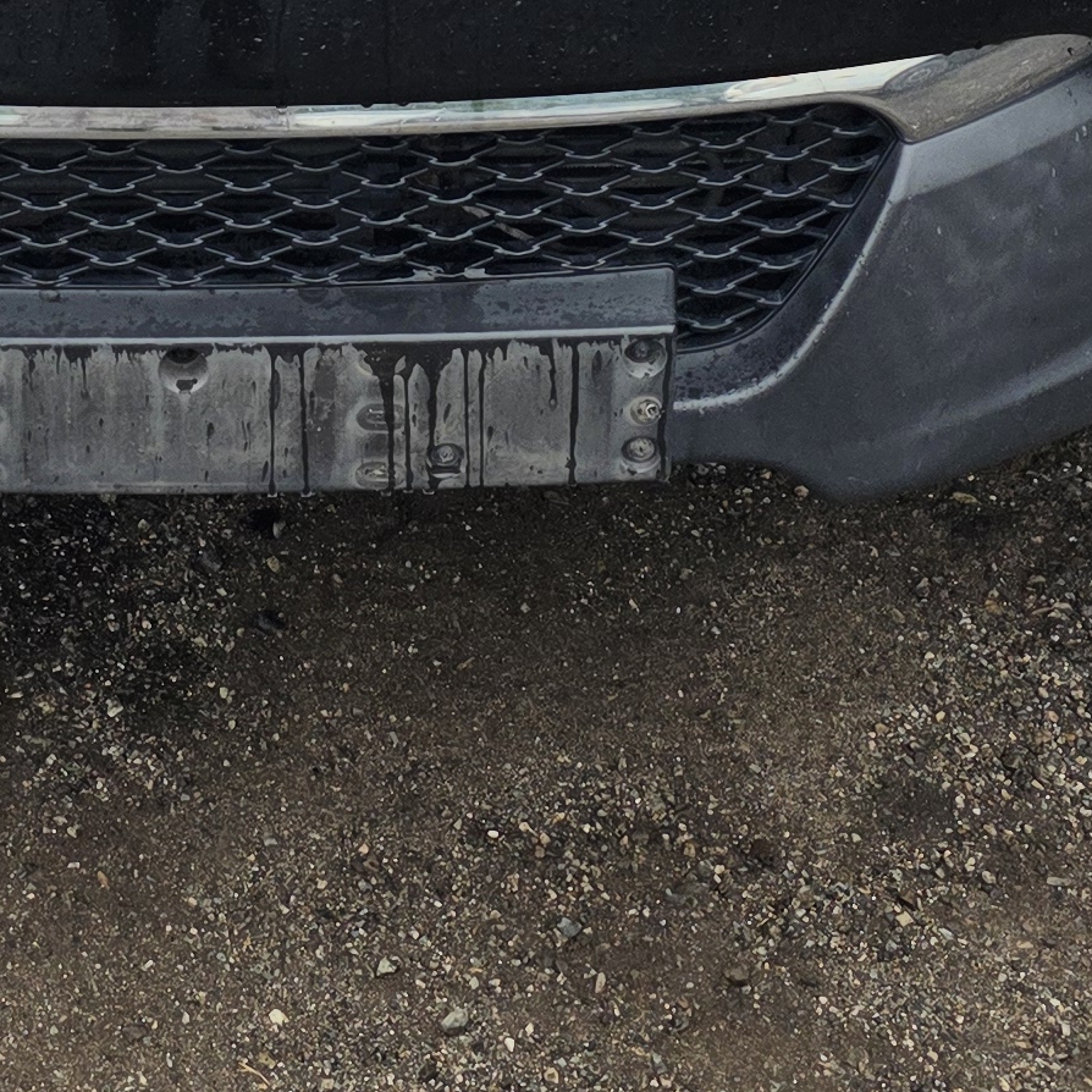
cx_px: 71
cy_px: -561
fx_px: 3248
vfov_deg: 17.2
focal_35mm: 91
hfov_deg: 18.7
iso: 50
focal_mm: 6.3
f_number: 1.7
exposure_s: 1/359
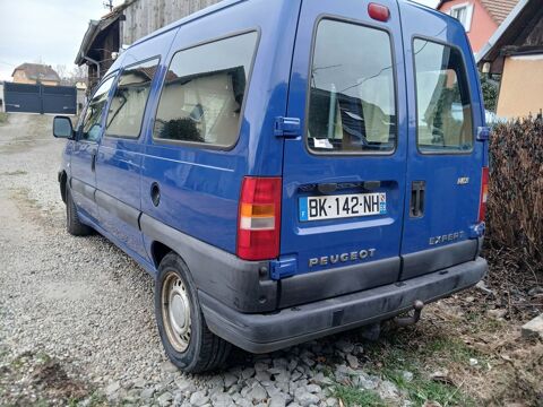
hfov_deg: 67.3
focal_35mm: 26
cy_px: 204
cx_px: 272
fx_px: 408
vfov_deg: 53.1
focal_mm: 3.98
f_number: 1.8
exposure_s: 1/50
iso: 64
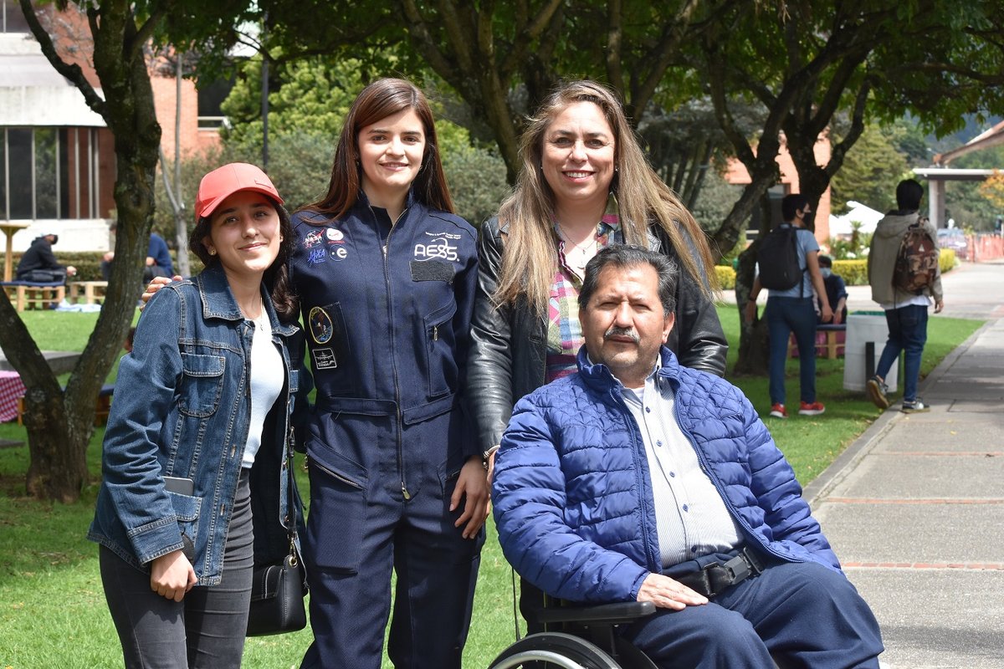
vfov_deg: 16.6
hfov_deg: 24.6
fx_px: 2301
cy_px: 334
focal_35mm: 82
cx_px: 502
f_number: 8
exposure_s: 1/500
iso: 500
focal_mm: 55
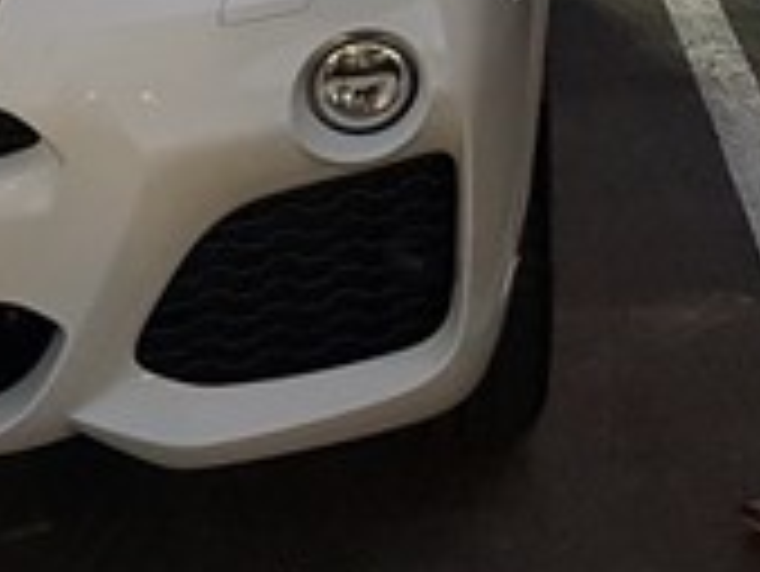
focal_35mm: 123
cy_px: -117
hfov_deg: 15.8
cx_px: 94
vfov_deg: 11.8
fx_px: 2702
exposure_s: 1/10
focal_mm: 4.2
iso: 250
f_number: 1.7
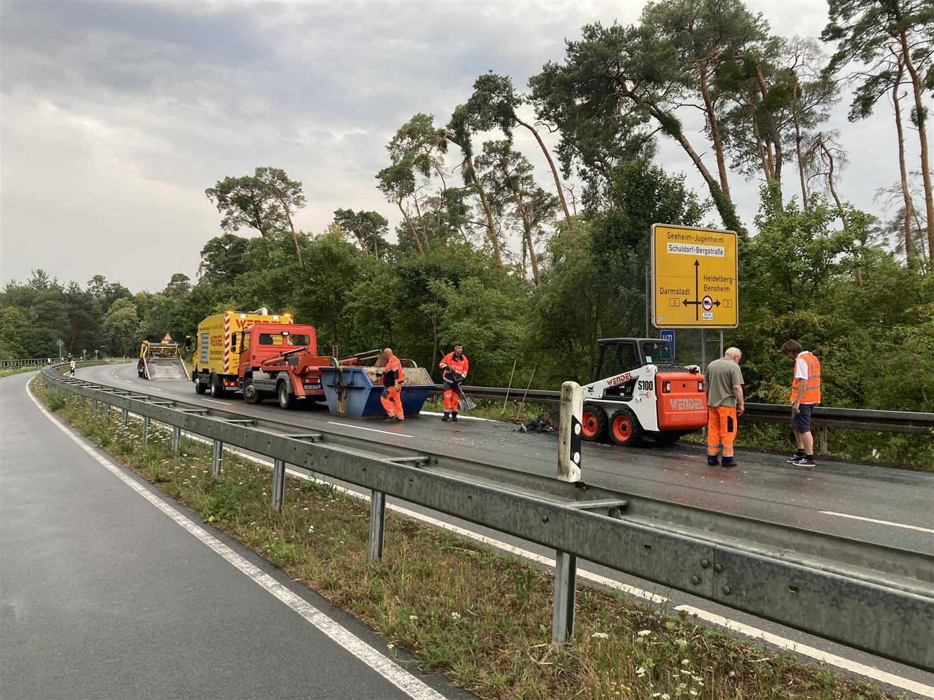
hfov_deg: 63.4
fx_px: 755
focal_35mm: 28
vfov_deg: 49.7
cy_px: 350
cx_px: 467
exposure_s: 1/121
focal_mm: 3.99
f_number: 1.8
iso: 32
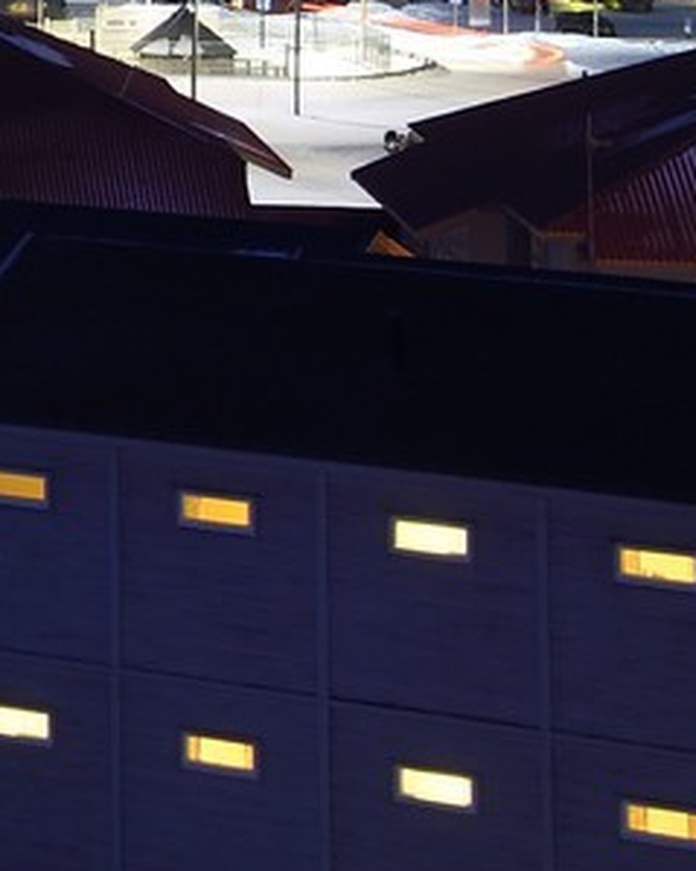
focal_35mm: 221
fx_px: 5693
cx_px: -1596
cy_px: -519
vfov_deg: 8.5
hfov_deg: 6.3
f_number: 7.1
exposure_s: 8
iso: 200
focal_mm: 44
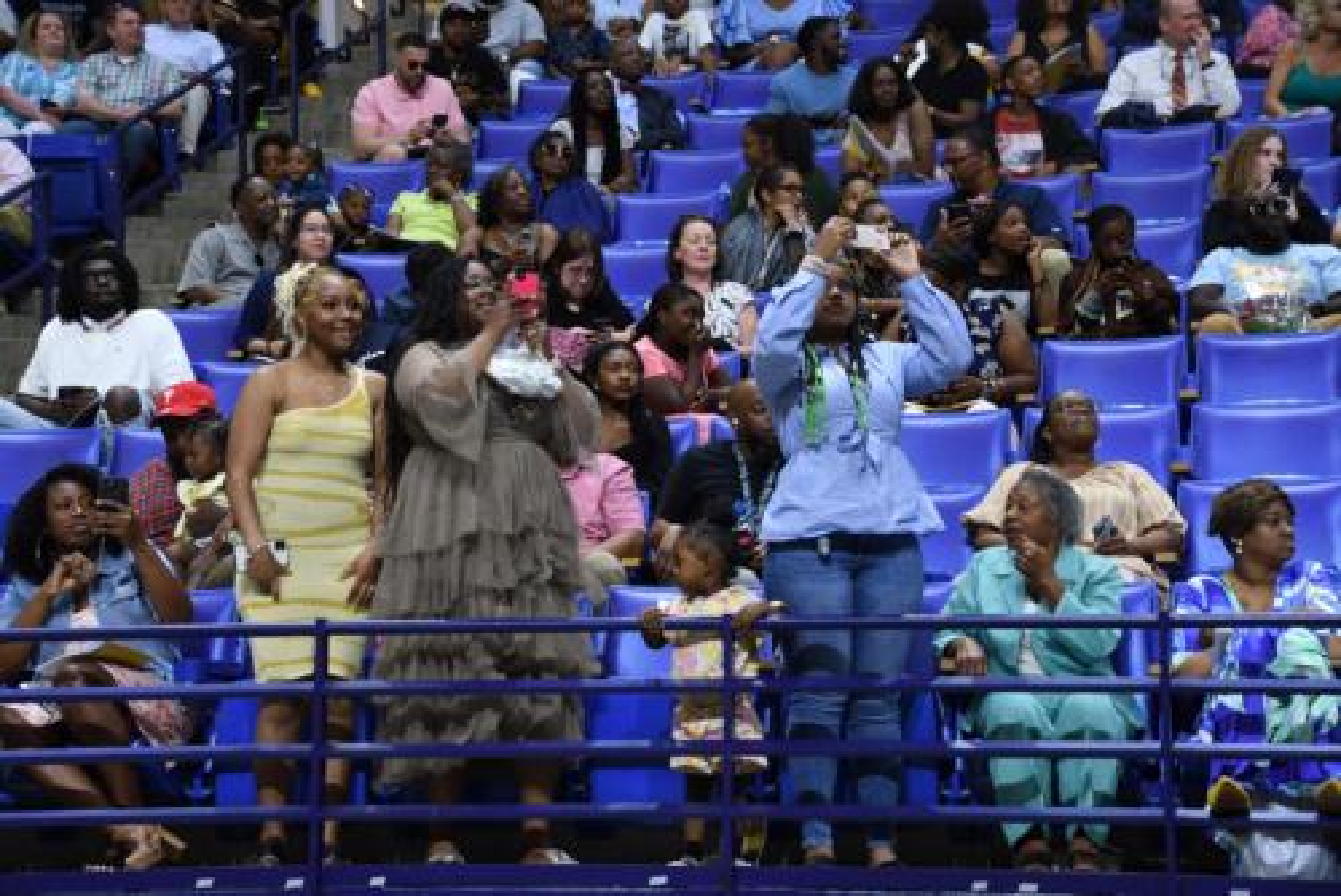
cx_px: 670
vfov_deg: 17.5
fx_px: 2907
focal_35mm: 78
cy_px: 448
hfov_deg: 26.0
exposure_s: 1/80
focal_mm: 52
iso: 1000
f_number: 5
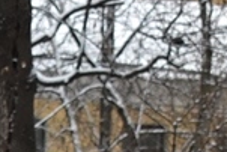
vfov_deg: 3.5
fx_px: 2443
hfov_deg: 5.2
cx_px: -295
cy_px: 491
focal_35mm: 387
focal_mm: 38
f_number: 6.3
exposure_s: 1/160
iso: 1600
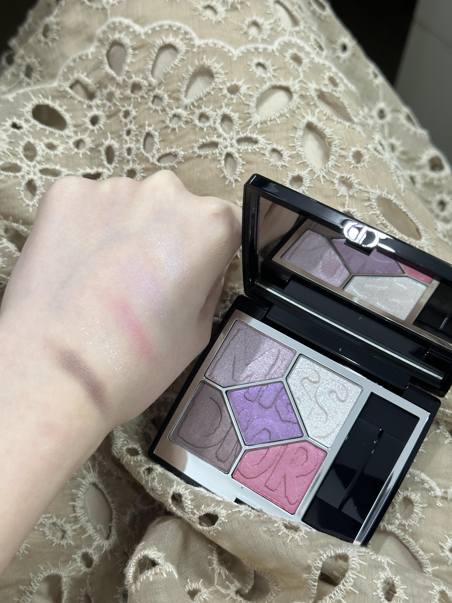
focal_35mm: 48
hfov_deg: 30.3
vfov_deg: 39.7
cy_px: 302
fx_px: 836
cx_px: 226
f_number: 1.78
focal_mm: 6.86
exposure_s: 1/50
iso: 125
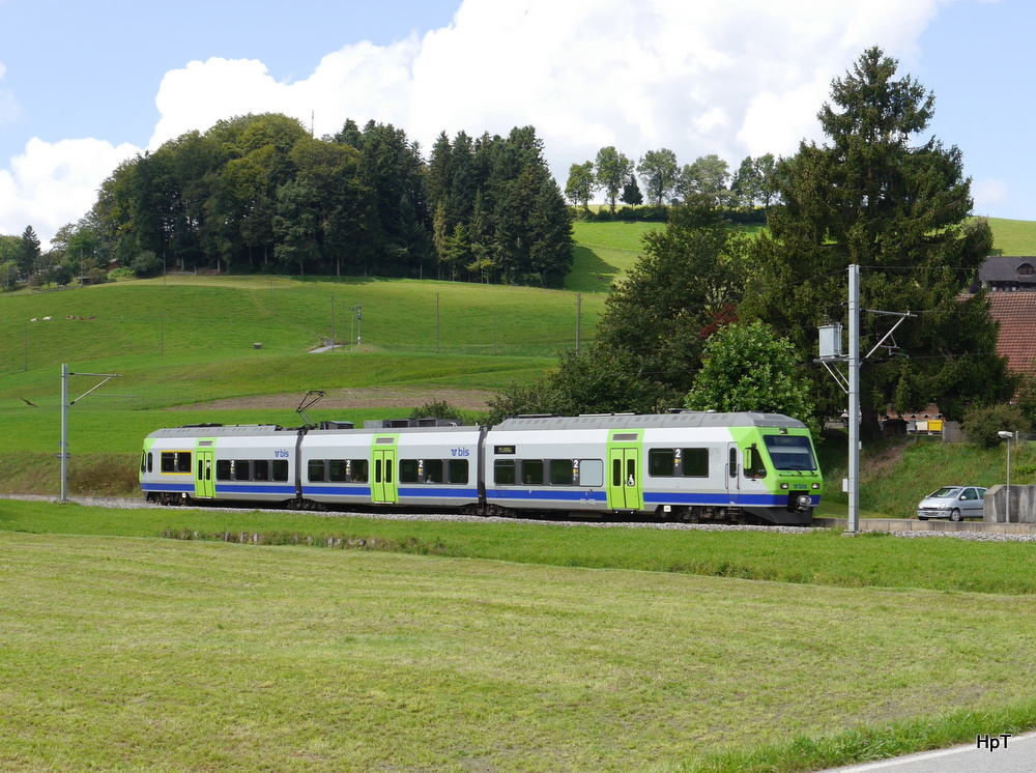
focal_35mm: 50
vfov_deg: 29.0
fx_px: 1494
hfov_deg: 38.3
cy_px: 386
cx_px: 518
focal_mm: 25
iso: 160
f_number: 8
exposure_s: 1/250
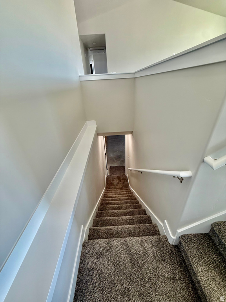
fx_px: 122
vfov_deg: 102.1
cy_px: 151
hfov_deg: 85.7
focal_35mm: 14
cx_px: 113
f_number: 2.2
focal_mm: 2.22
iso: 200
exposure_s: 1/120
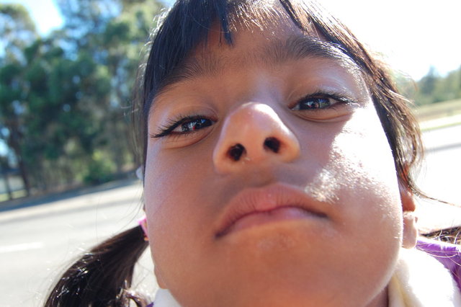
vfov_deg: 38.3
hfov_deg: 55.1
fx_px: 442
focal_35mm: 34
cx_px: 230
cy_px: 154
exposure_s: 1/60
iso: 200
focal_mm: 23
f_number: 8
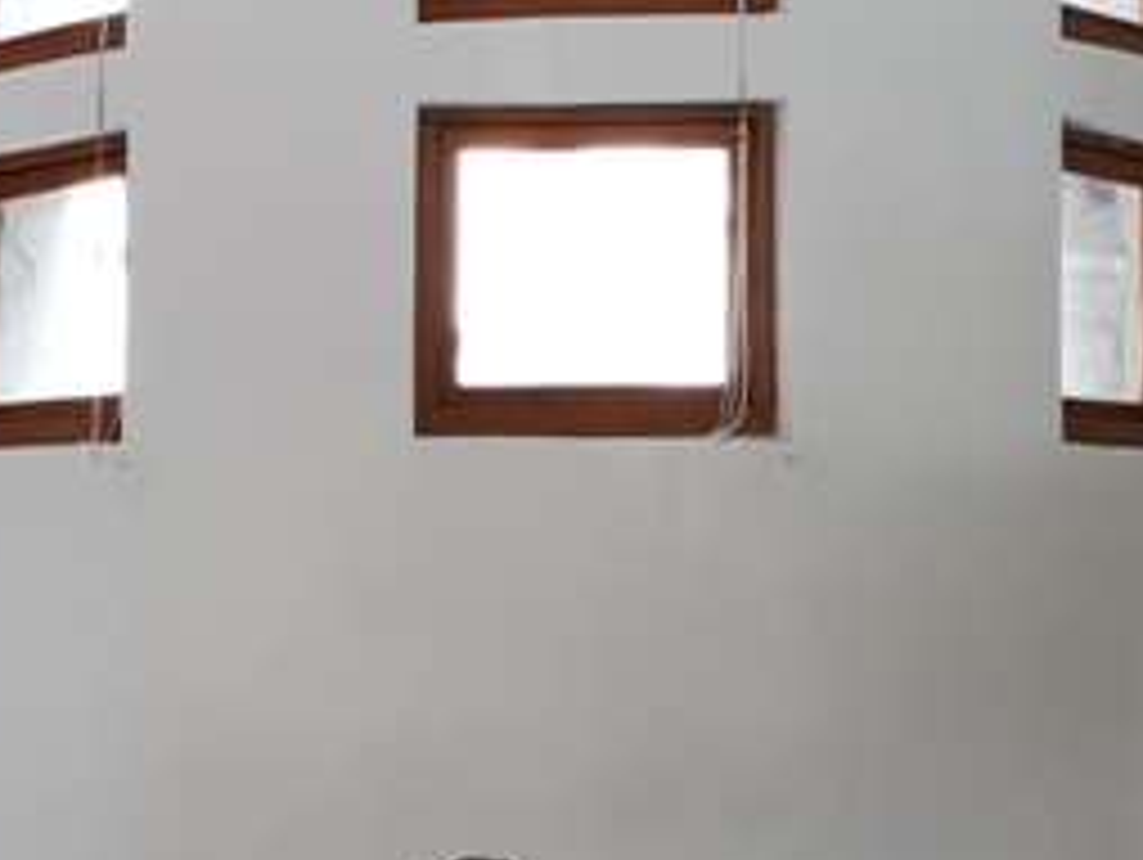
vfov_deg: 17.4
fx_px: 2809
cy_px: 509
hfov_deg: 21.9
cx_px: -72
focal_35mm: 85
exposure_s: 1/60
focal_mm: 3.95
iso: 50
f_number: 1.8
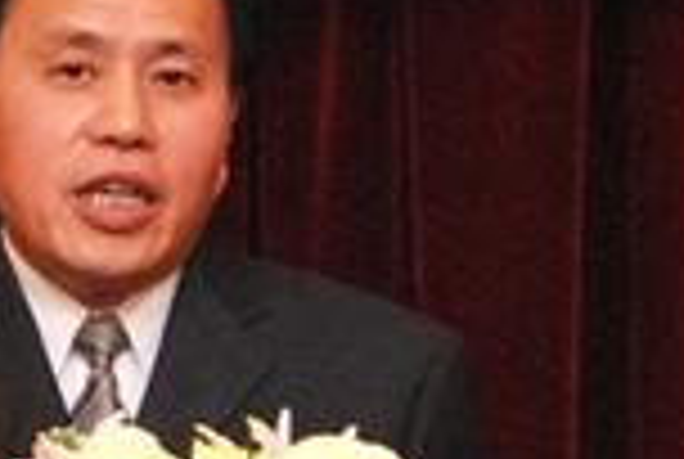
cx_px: 230
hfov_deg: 6.9
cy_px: 630
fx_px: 5654
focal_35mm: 297
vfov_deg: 4.6
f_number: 5.6
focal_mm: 50
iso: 1600
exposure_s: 1/60
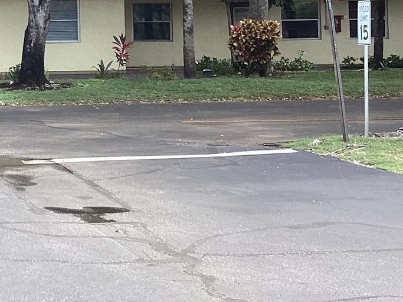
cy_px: 3
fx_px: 1083
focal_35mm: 93
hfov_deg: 19.9
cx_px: -69
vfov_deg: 15.6
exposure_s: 1/151
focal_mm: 3.3
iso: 25
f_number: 2.4
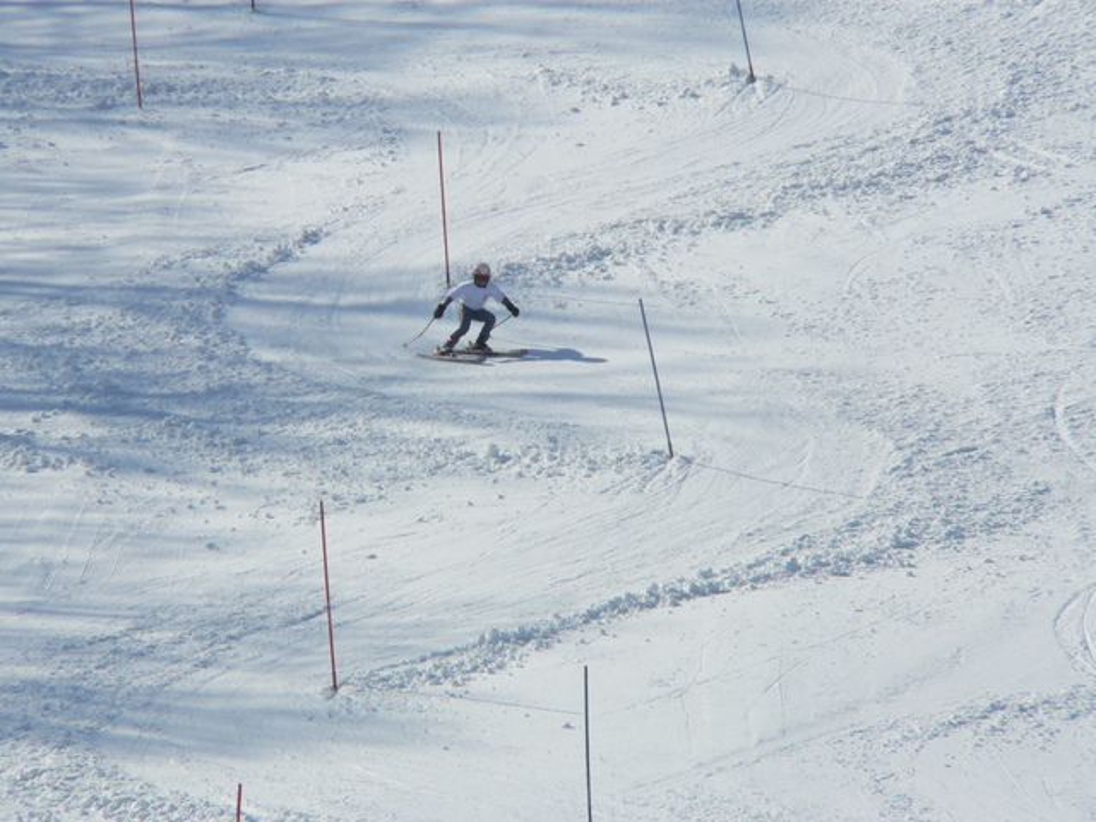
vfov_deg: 3.4
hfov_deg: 4.6
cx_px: 548
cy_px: 411
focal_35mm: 432
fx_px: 13678
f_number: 6.5
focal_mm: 72
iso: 80
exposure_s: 1/500
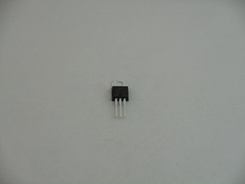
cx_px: 122
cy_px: 92
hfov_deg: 19.3
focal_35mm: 102
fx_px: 722
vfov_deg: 14.5
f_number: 5.8
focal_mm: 18.2
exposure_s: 1/60
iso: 125
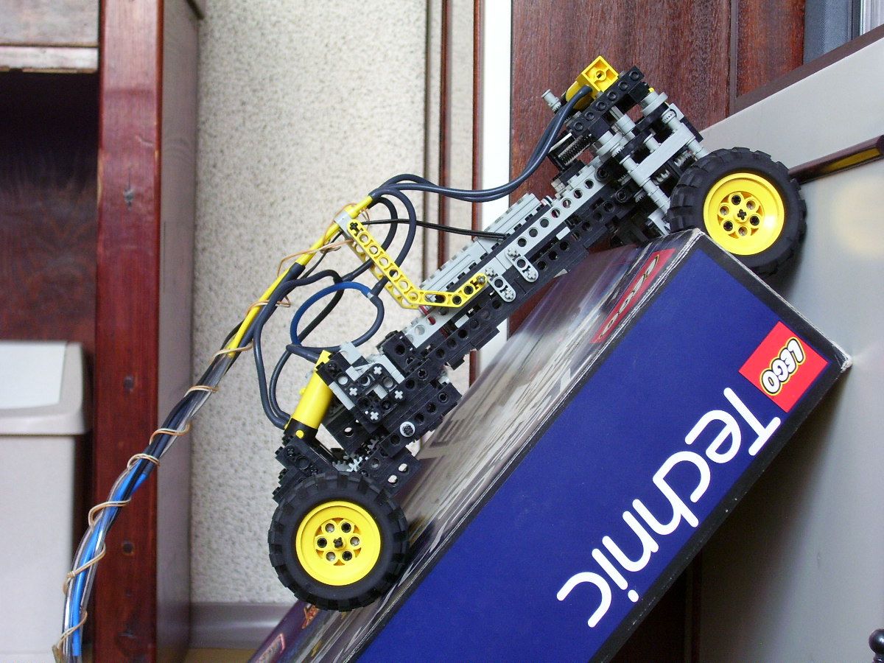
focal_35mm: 66
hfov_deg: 29.4
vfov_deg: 22.3
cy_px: 332
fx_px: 1685
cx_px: 442
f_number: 3.6
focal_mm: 10.8
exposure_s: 1/4
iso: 160
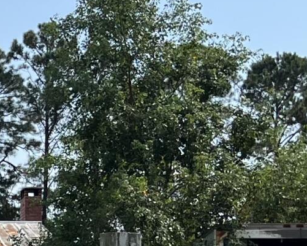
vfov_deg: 10.1
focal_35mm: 152
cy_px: 240
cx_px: -318
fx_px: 1381
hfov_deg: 11.4
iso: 50
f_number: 1.6
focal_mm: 5.1
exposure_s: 1/6173
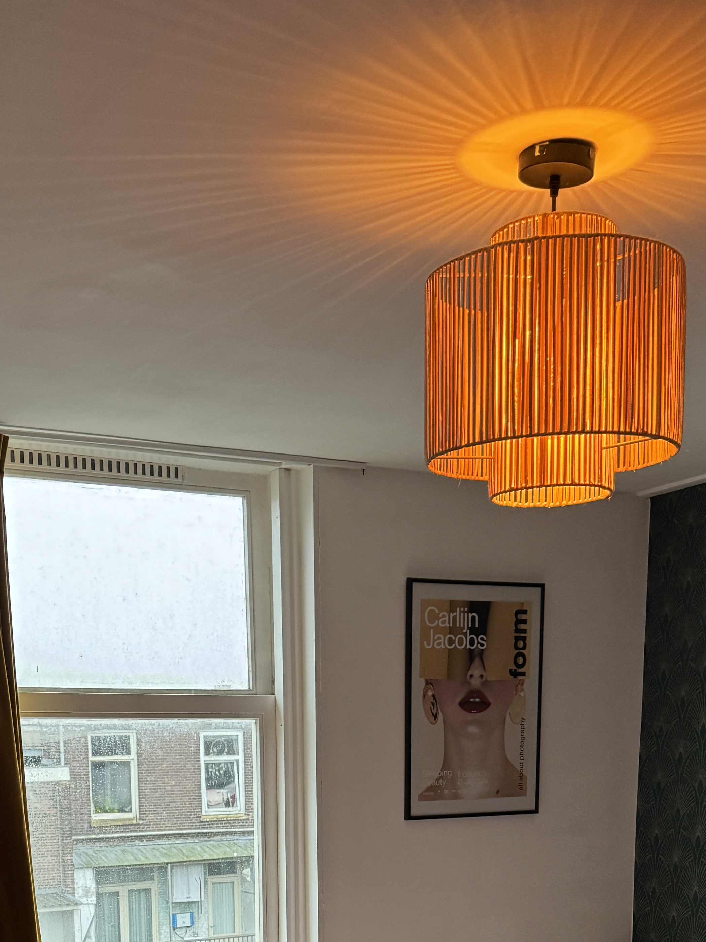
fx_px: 1333
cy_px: 954
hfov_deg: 29.6
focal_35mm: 49
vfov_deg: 35.1
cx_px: 274
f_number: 1.78
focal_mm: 6.76
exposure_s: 1/50
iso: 320
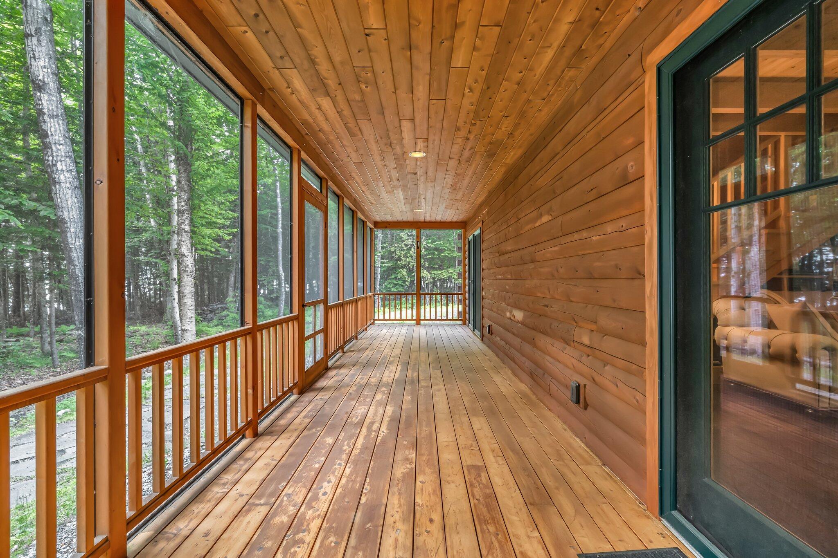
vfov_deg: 72.0
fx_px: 384
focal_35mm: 16
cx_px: 419
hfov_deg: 95.0
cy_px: 279
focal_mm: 16.5
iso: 640
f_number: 8
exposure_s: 1/5
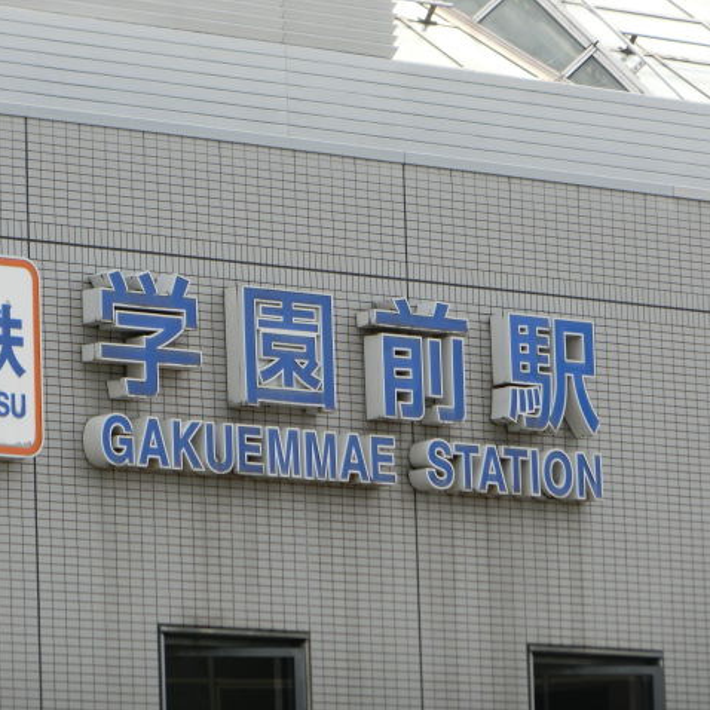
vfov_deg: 5.8
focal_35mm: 302
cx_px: 258
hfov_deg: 5.8
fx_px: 7008
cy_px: 355
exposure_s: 1/250
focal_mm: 45.4
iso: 80
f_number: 5.9
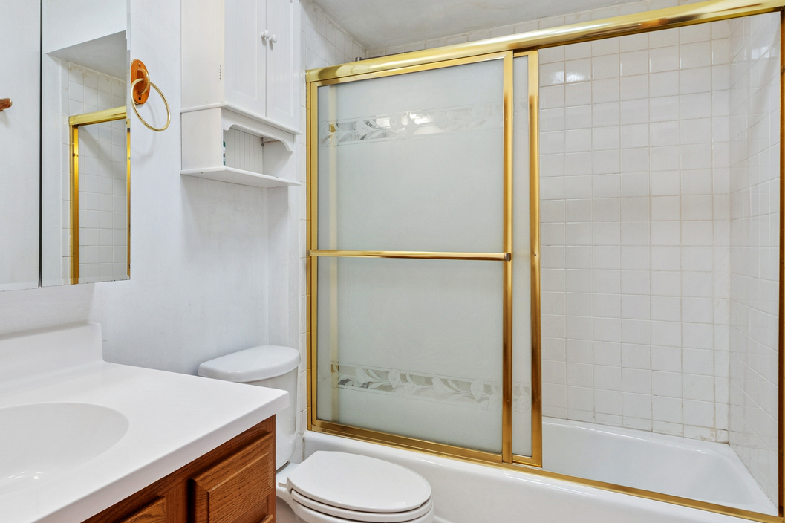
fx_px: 501
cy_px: 236
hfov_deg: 74.1
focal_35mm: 23
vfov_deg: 55.0
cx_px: 270
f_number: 8
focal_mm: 10
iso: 250
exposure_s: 1/25
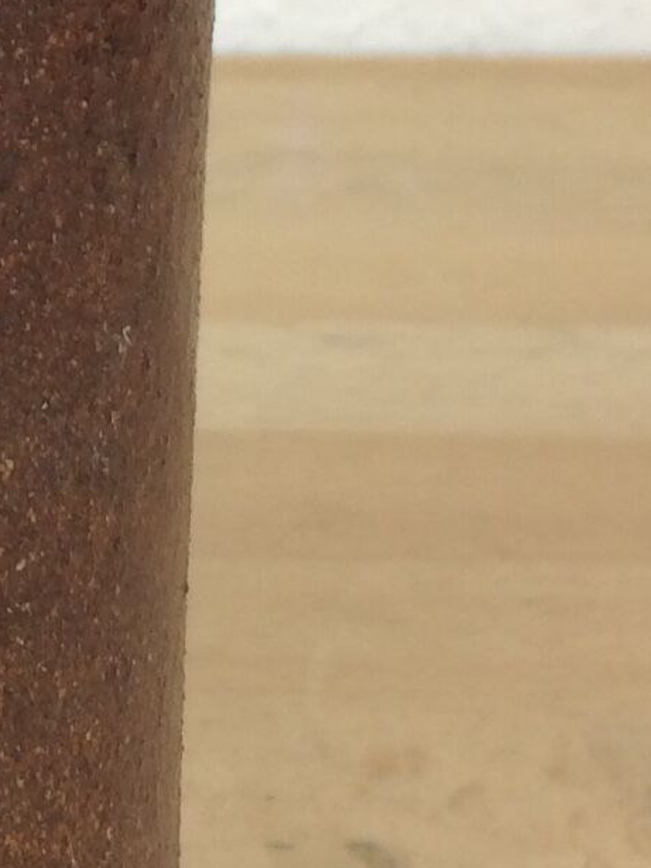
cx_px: -501
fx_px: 3863
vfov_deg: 12.4
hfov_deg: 9.2
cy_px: -323
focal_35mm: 154
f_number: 2.2
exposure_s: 1/50
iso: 40
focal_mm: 4.15
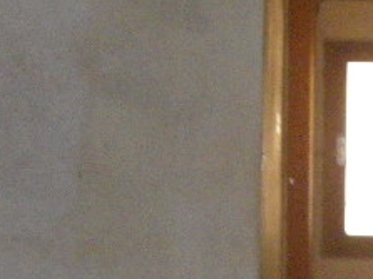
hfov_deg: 12.0
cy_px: 172
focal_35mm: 161
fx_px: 1734
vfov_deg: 9.2
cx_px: 433
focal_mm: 6.2
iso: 400
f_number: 3.8
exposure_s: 1/60
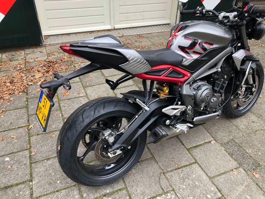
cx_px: 132
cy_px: 100
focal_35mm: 28
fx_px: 214
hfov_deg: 63.4
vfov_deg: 49.7
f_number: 1.8
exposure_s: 1/120
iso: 32
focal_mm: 3.99
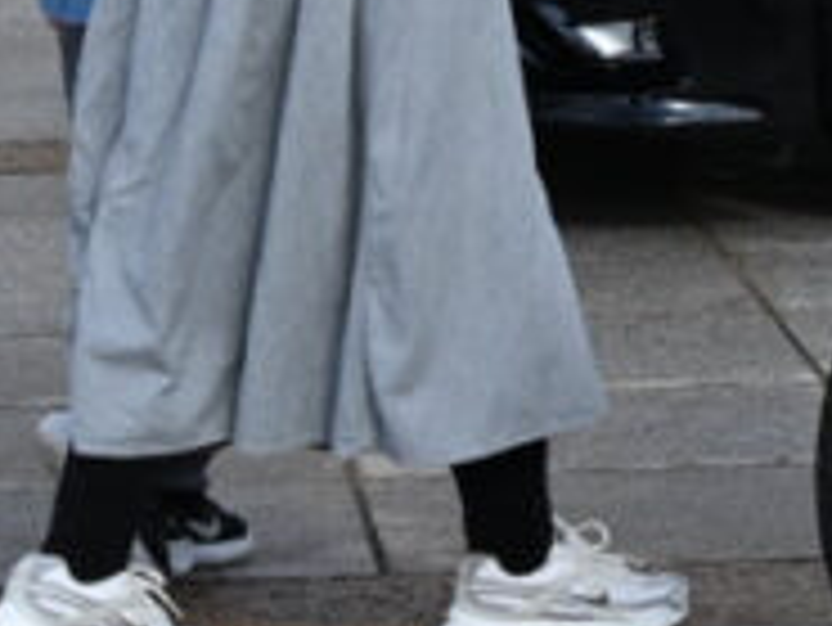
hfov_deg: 7.0
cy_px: -624
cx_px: 1241
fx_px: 6662
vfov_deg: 5.3
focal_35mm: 277
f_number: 7.1
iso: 100
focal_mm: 52
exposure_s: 1/320
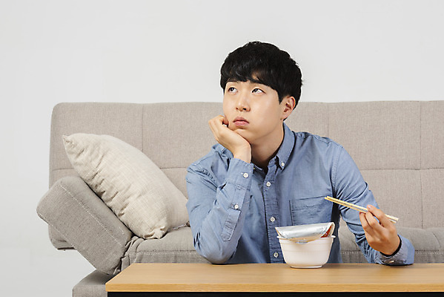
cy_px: 148
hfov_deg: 16.8
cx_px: 222
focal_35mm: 122
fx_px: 1505
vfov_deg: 11.2
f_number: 13
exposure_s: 1/125
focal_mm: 122
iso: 100
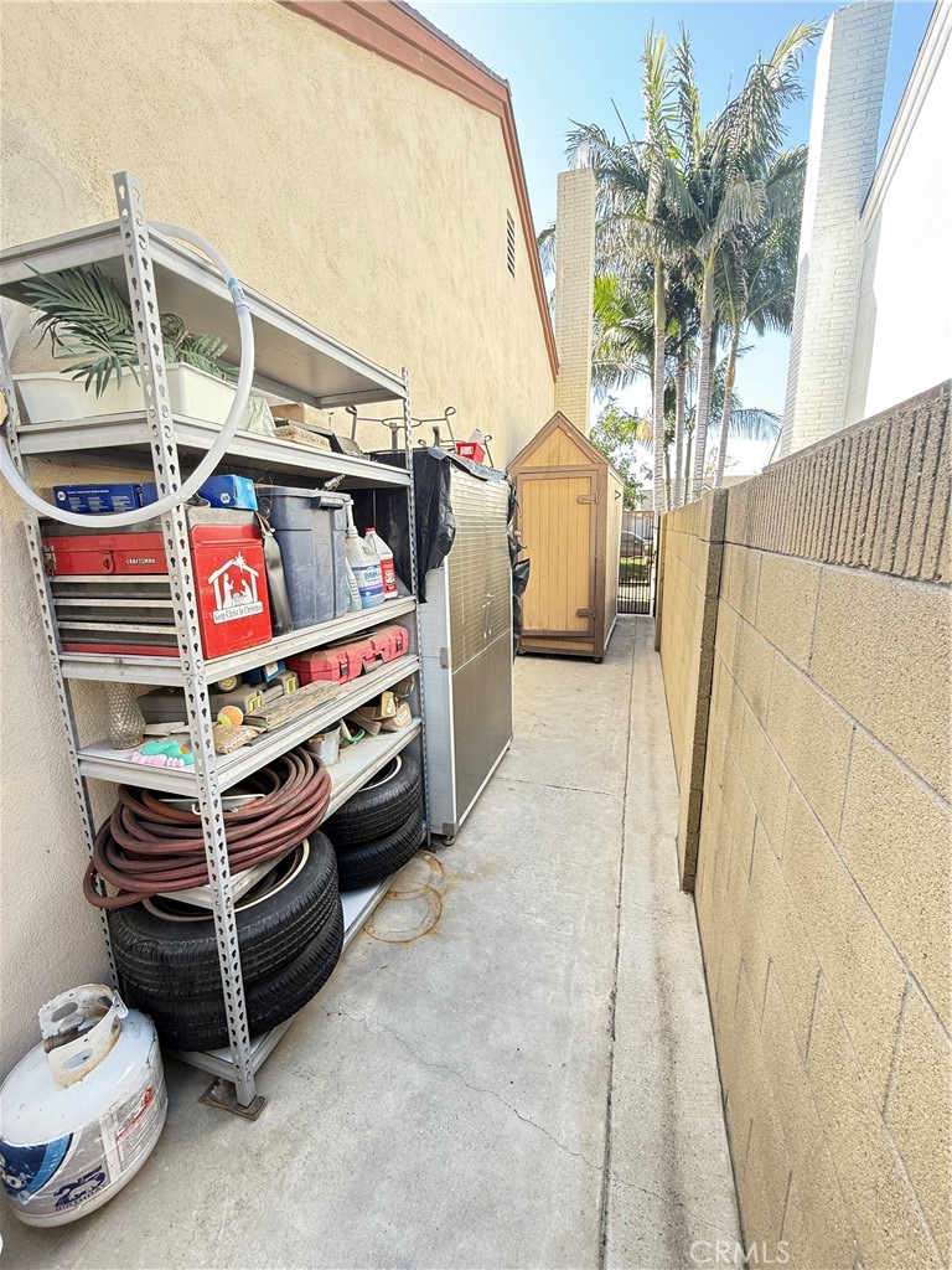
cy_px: 635
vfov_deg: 102.1
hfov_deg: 85.7
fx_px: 513
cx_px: 476
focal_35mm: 14
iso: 100
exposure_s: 1/99
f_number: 2.2
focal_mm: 2.22
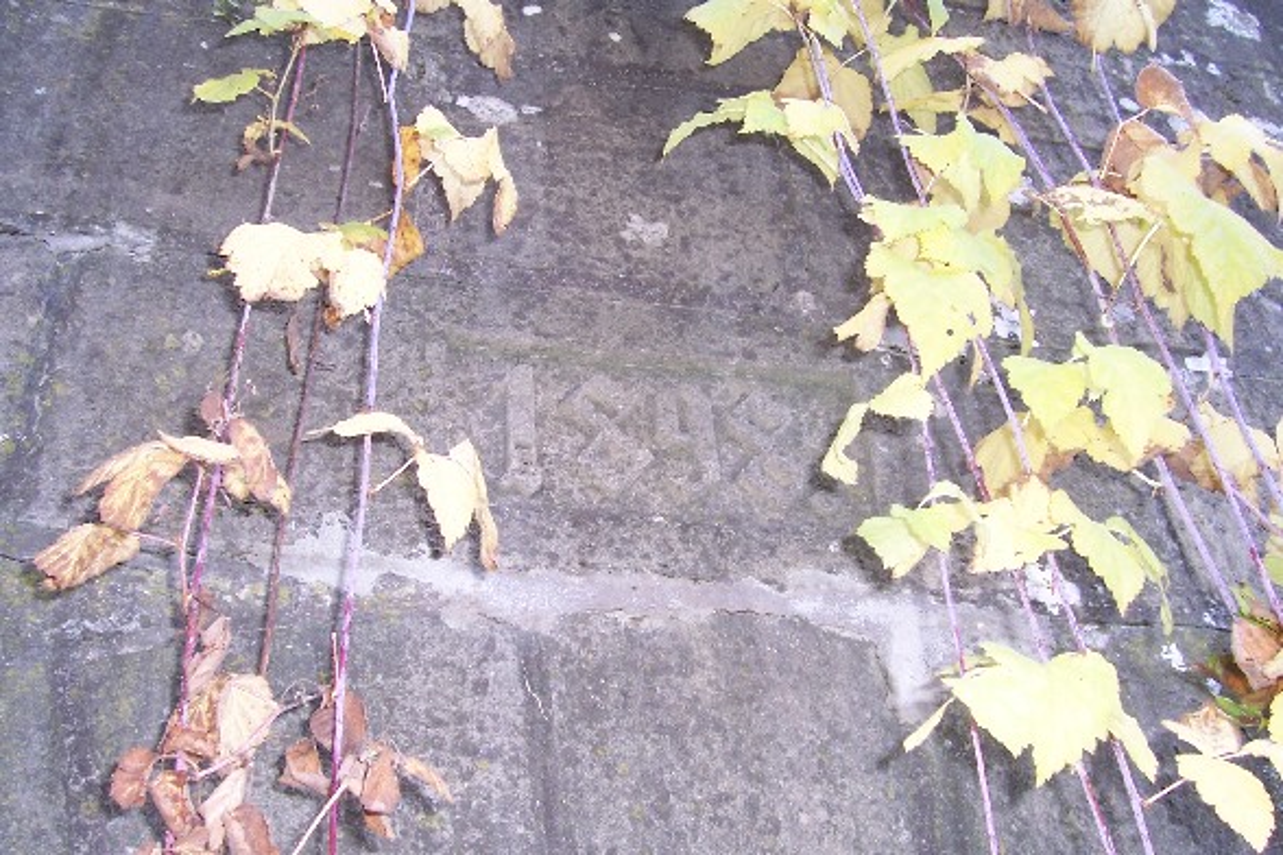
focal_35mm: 34
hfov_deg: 55.8
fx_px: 1212
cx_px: 642
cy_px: 428
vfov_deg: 38.9
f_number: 2.7
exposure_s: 1/60
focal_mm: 5.6
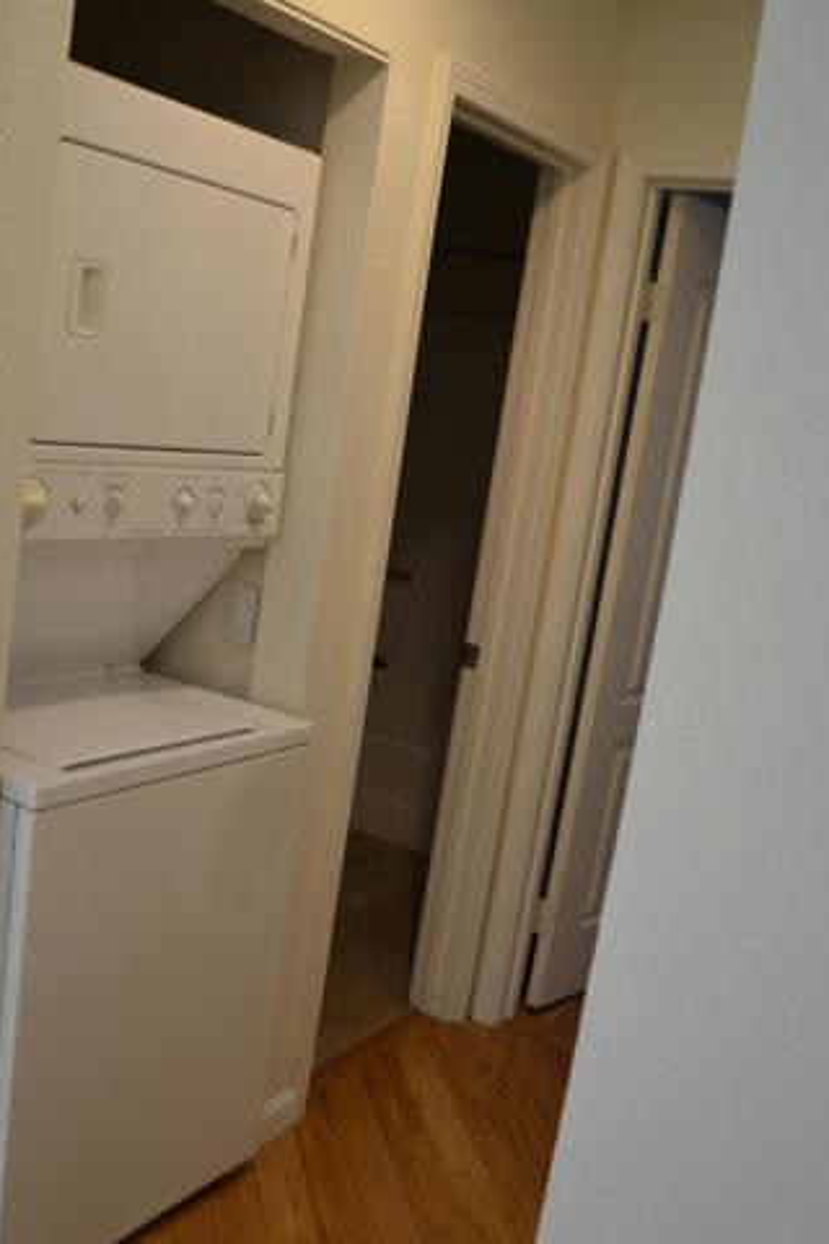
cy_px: 643
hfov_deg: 36.6
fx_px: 1243
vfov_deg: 53.1
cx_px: 299
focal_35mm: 36
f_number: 3.5
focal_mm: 18
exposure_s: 1/40
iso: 400
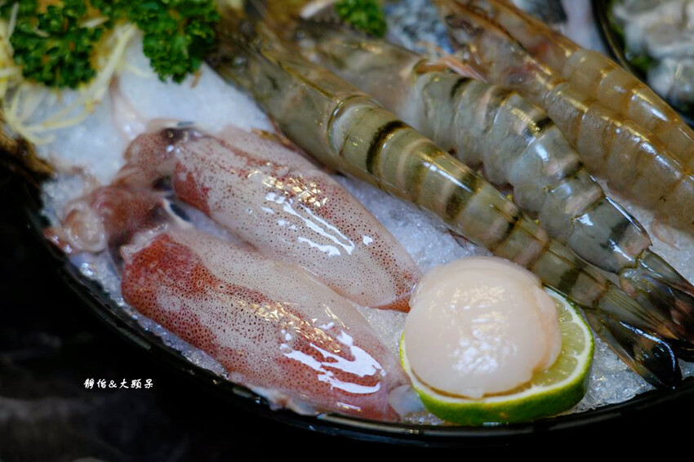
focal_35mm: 53
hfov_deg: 37.5
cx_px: 347
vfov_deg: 25.5
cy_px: 231
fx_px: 1021
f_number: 4
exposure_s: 1/60
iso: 500
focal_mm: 53
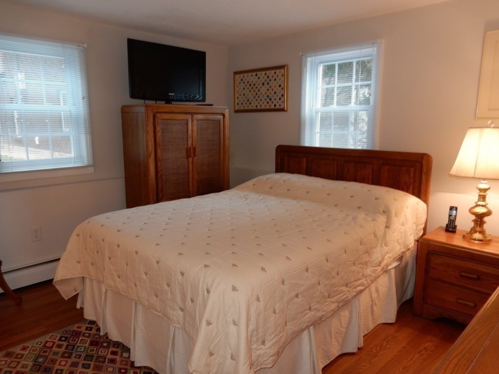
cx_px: 250
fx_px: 360
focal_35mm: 25
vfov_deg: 54.9
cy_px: 187
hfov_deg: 69.4
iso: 200
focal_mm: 4.5
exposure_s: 1/30
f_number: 3.7
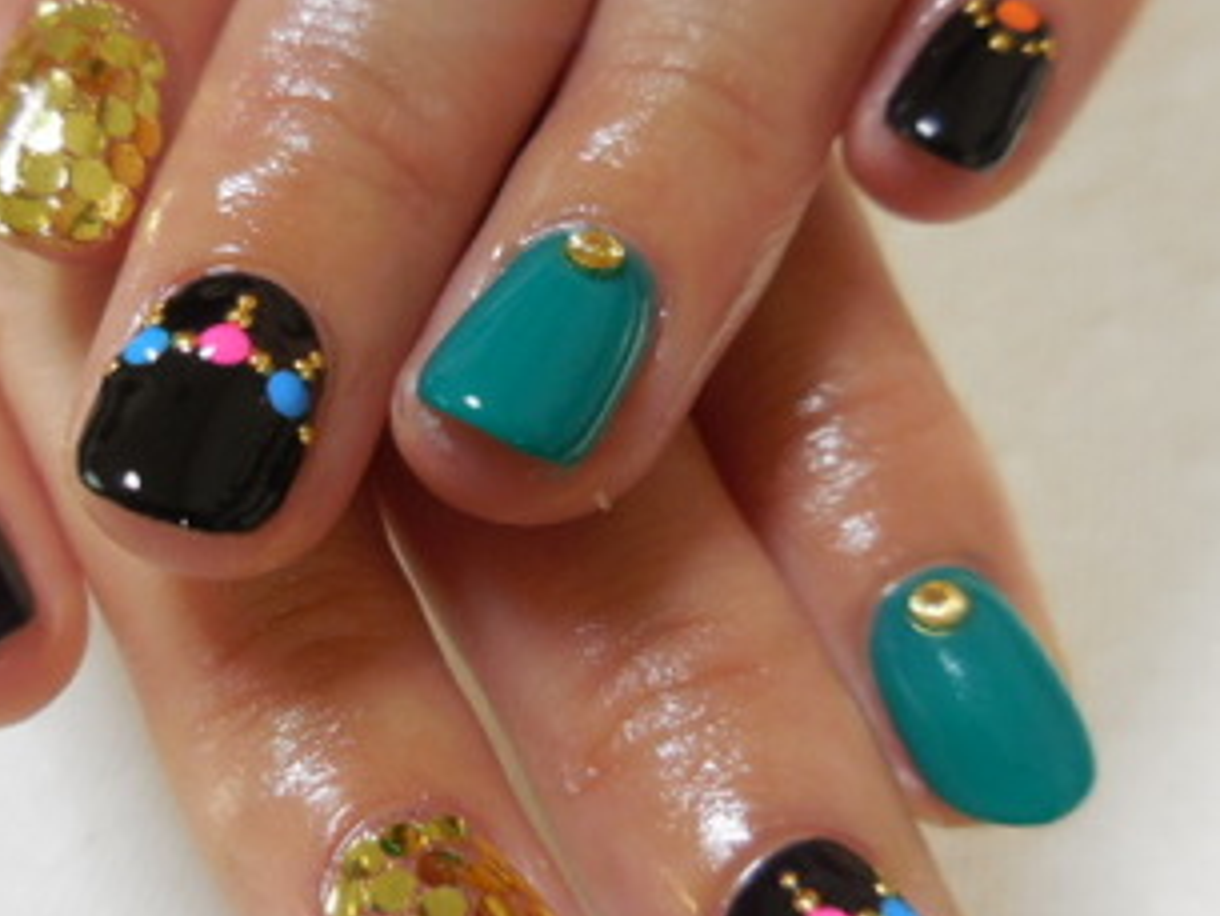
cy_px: 490
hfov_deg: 45.4
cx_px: 472
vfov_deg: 35.1
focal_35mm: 41
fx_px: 1446
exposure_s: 1/30
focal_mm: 4.5
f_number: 3.3
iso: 200
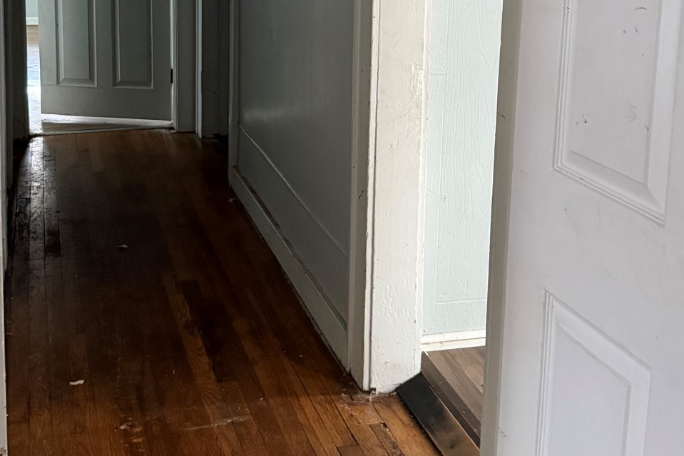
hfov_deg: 39.6
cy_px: 44
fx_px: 950
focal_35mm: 50
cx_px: 335
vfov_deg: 26.1
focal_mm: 6.76
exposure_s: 1/41
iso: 800
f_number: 1.78
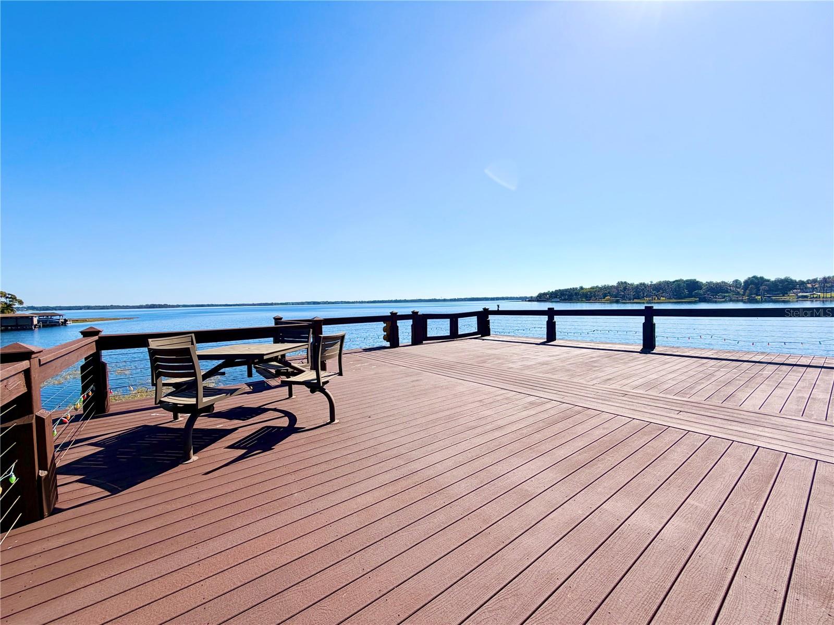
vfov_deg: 85.7
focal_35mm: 14
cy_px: 312
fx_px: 337
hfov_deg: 102.1
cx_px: 417
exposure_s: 1/1399
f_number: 2.2
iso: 20
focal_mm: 2.22
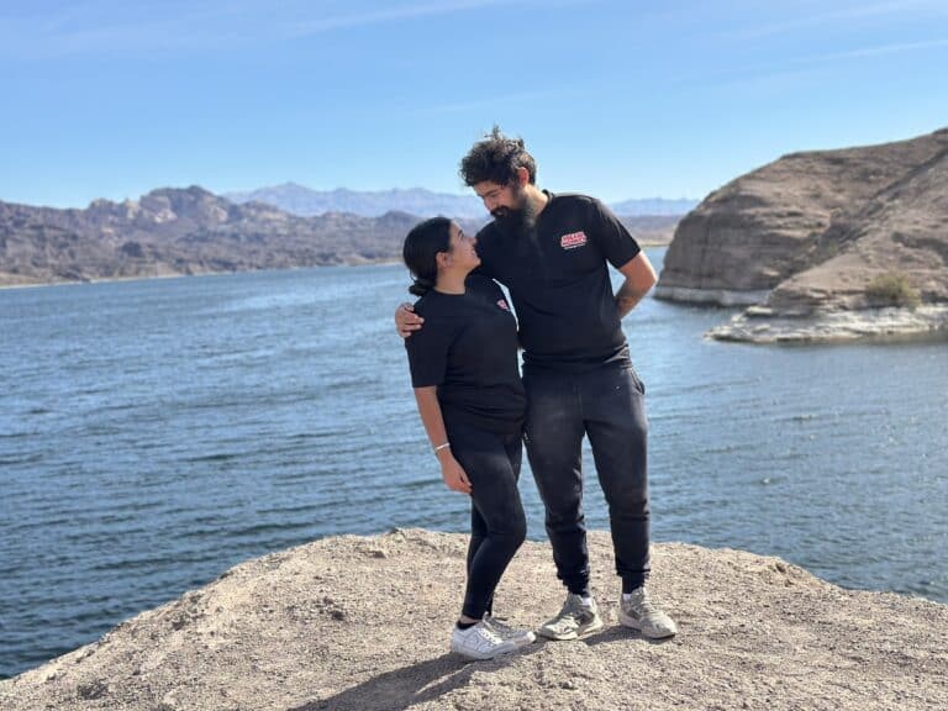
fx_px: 1315
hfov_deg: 39.7
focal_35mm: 48
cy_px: 356
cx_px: 474
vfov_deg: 30.3
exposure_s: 1/4785
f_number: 1.78
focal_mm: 6.86
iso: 80
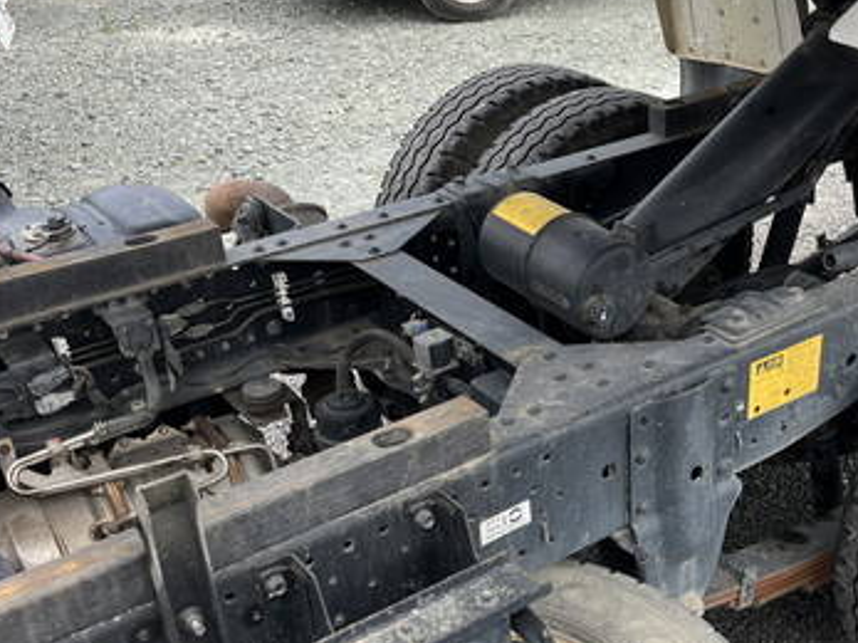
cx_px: 606
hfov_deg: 39.0
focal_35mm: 48
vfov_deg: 30.1
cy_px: 423
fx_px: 1189
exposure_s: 1/363
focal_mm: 5.1
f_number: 1.6
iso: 50
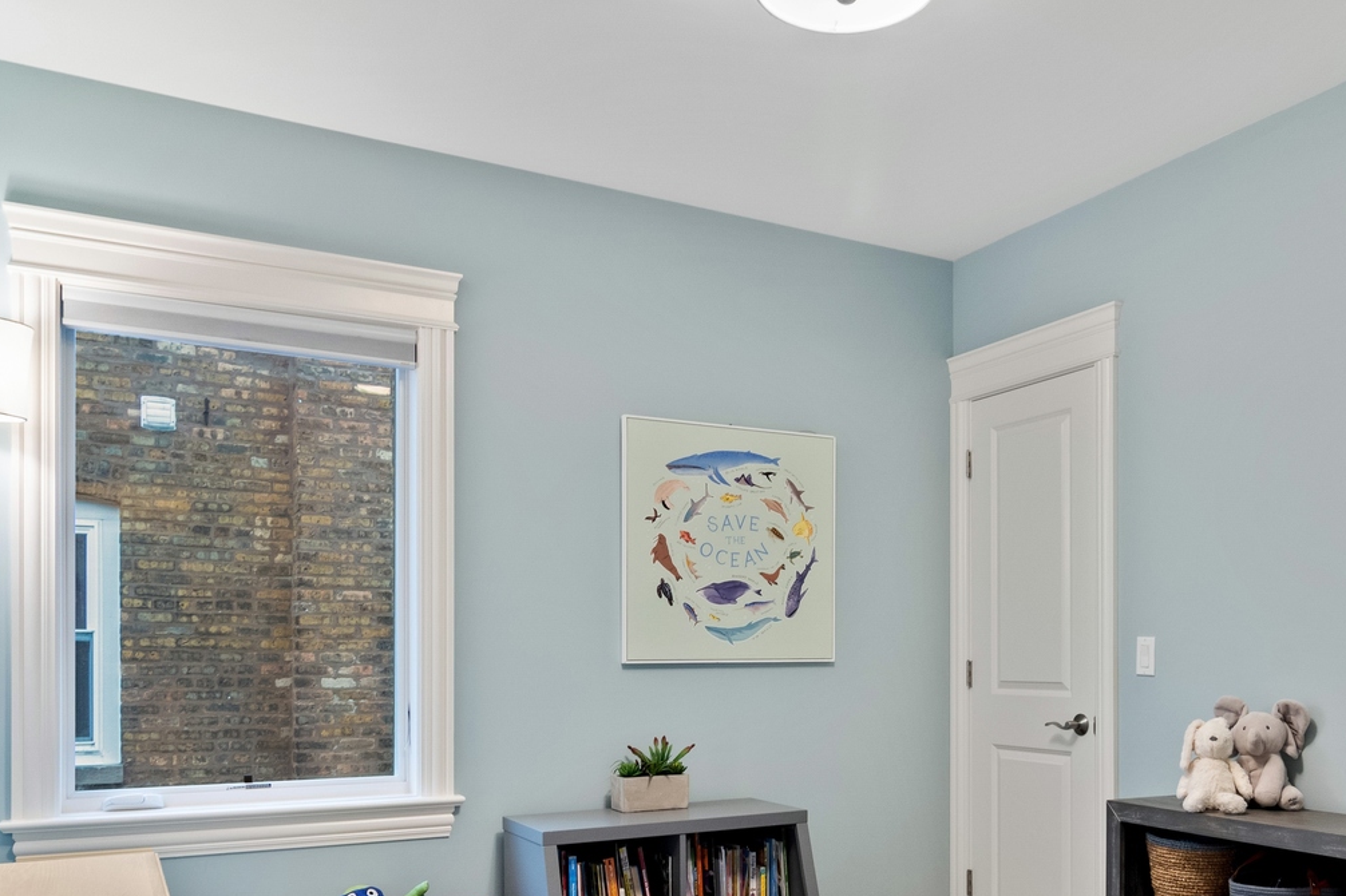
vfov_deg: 43.8
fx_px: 1084
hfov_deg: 63.2
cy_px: 646
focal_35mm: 29
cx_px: 799
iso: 200
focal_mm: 12
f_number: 8
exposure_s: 1/2
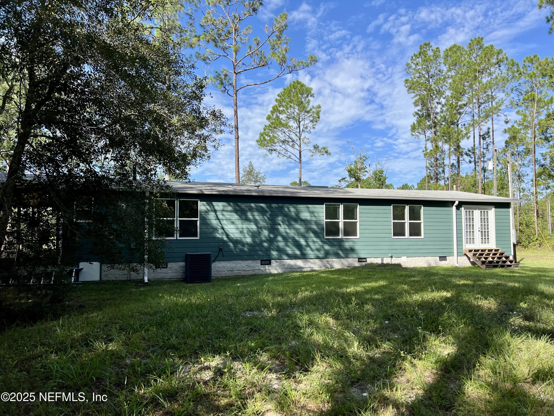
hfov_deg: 67.3
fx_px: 416
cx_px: 277
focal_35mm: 26
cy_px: 208
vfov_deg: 53.1
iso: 50
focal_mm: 5.7
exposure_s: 1/2762
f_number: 1.5
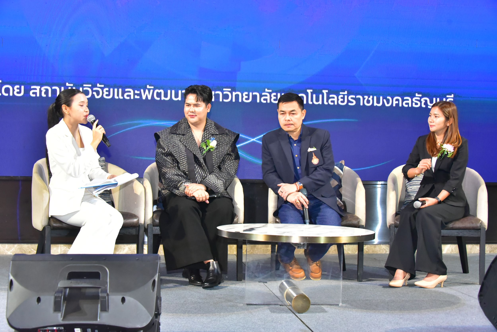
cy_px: 166
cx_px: 248
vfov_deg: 28.1
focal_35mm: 48
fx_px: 663
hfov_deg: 41.1
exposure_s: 1/200
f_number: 6.3
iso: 6400
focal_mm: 48
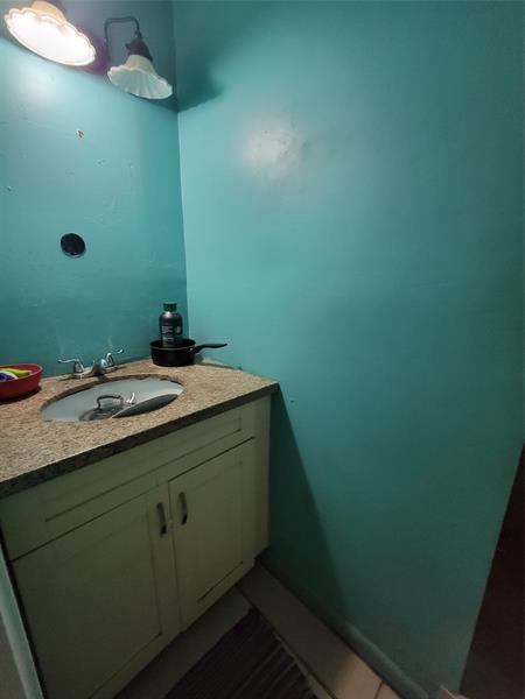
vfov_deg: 106.2
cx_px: 262
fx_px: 263
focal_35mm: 13
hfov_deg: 89.9
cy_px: 350
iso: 640
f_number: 2.2
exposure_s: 1/30
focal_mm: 2.2
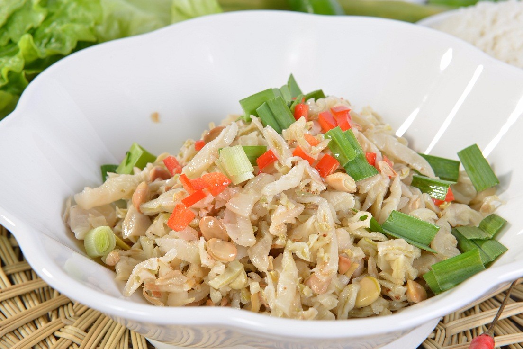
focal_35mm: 70
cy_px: 174
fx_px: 1017
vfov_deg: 19.5
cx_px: 262
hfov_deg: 28.8
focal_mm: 70
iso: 100
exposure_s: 1/80
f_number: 14
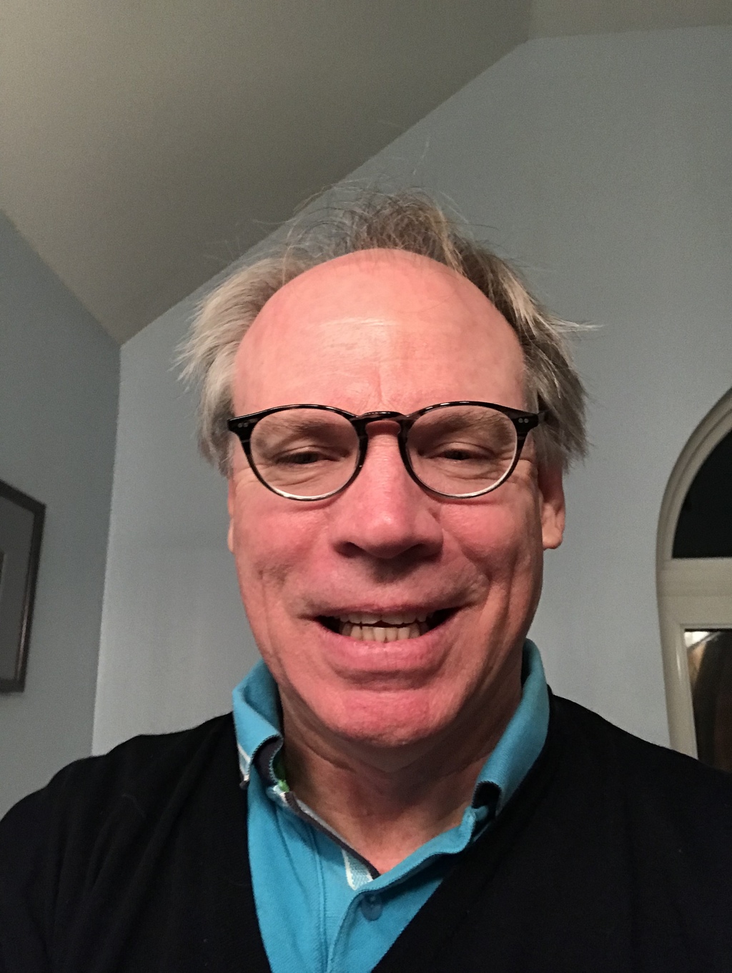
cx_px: 366
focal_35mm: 32
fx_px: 901
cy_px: 486
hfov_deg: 44.2
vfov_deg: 56.8
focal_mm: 2.87
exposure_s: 1/30
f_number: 2.2
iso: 125
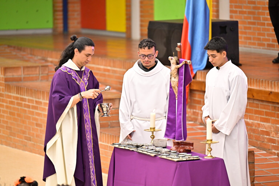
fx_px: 1550
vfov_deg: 6.9
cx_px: 140
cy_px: 93
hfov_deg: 10.3
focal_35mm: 200
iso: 1600
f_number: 2.8
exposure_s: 1/125
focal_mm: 200
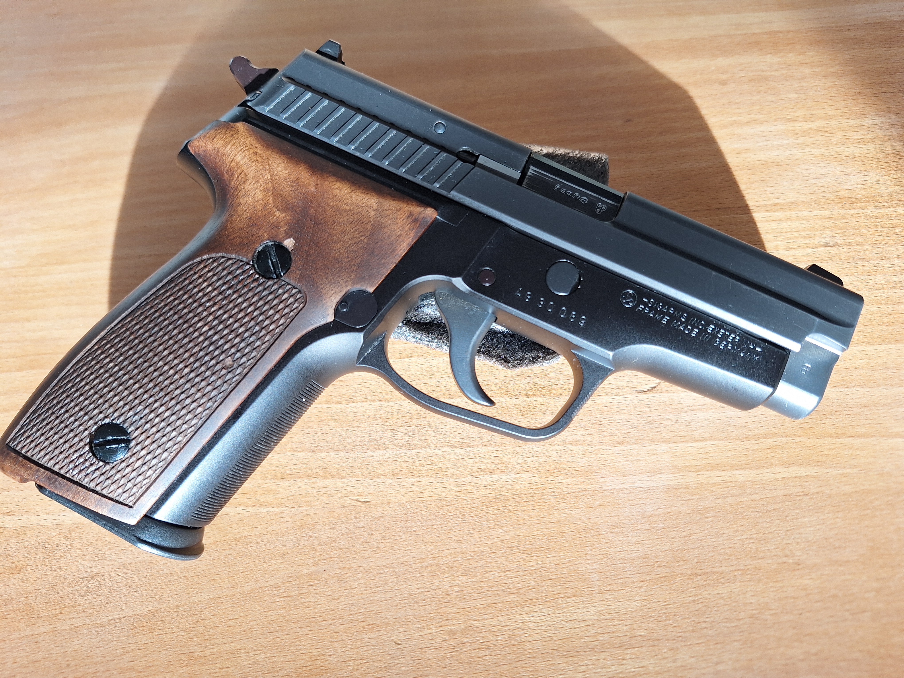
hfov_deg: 73.9
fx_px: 601
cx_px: 452
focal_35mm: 23
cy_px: 339
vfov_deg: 58.9
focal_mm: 5.54
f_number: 1.8
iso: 80
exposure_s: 1/100
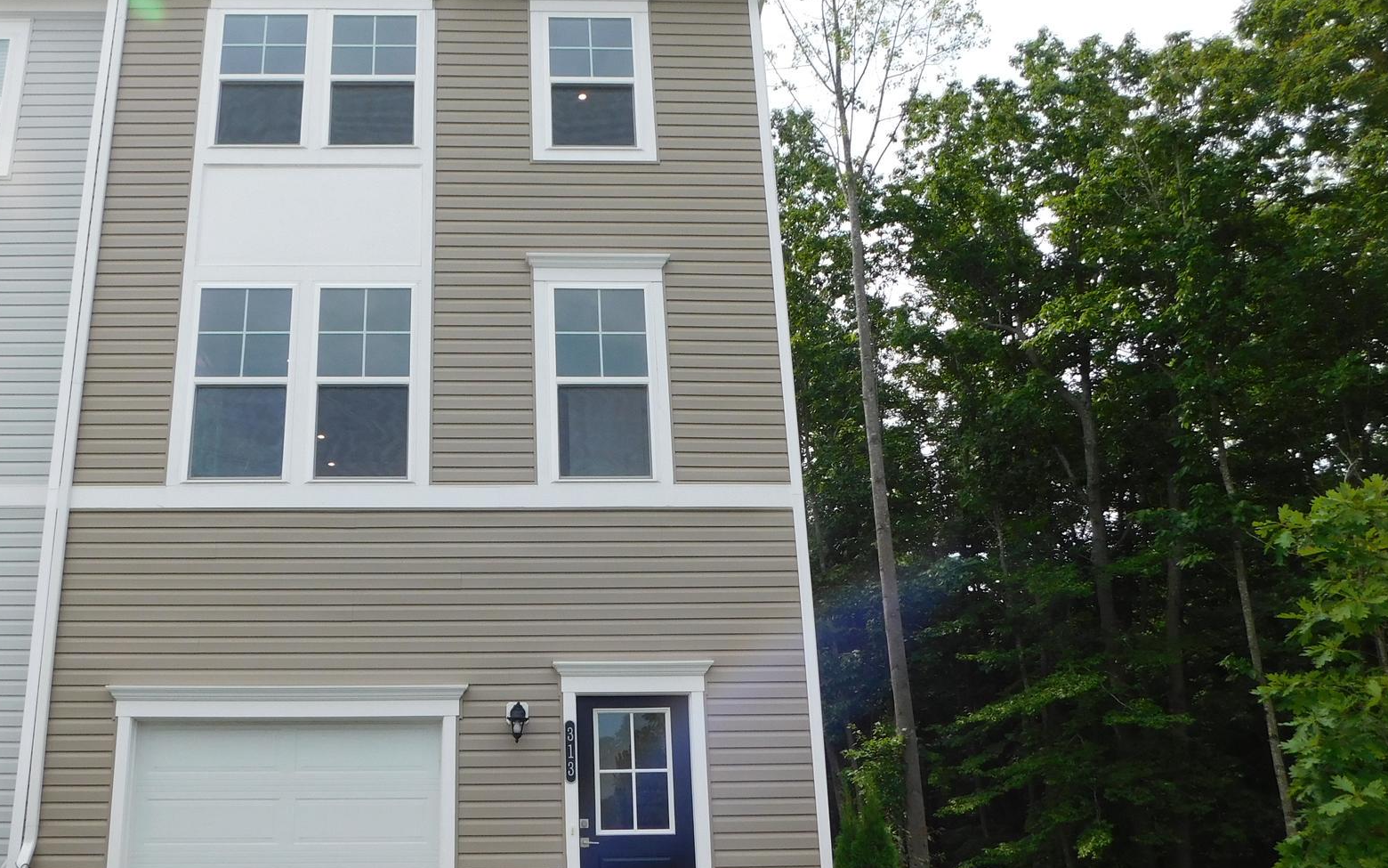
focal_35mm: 32
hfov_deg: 58.8
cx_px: 514
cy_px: 479
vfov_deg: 39.4
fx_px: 1210
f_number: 3
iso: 125
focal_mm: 4
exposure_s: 1/1000
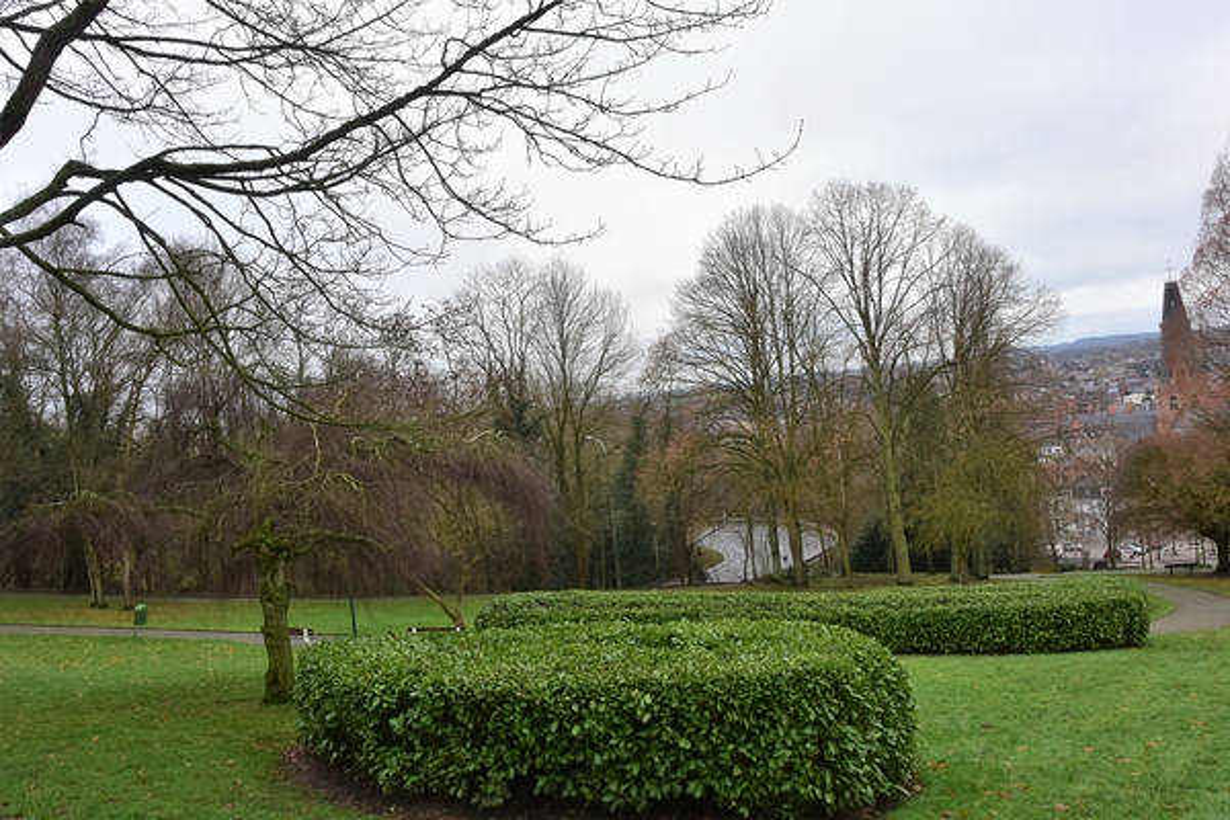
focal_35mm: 30
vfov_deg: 43.6
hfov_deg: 61.9
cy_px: 410
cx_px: 615
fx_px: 1025
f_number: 10
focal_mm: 20
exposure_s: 1/60
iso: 400
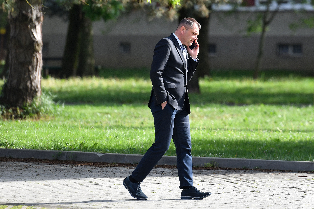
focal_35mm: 200
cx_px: 157
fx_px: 1744
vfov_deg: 6.9
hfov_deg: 10.3
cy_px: 104
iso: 200
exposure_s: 1/1250
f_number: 5
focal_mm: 200
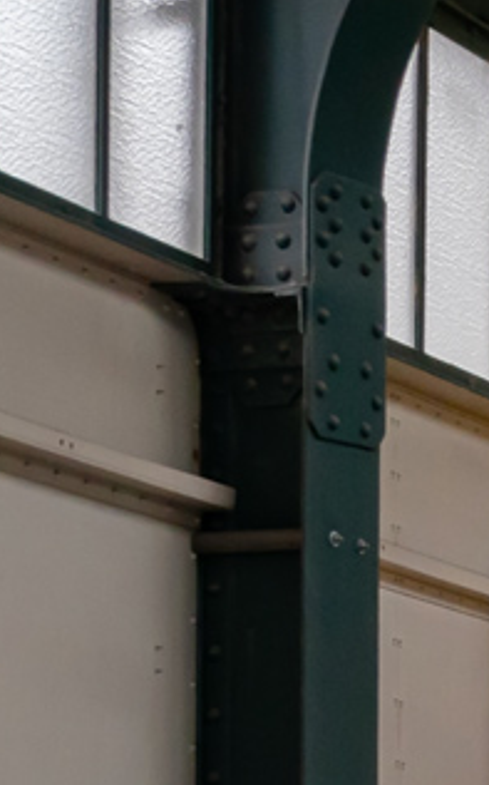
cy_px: 1125
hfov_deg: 5.4
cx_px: 1633
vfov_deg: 9.2
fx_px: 4764
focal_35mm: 223
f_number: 4.5
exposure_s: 1/320
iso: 1600
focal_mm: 32
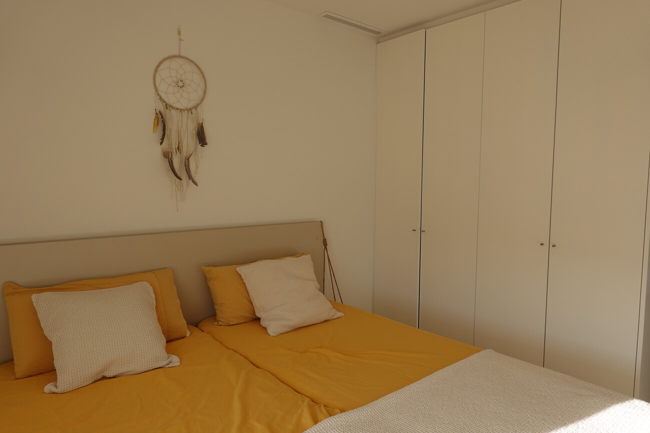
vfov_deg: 53.1
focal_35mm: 24
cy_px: 216
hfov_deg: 73.7
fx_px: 433
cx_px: 325
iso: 125
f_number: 4
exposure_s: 1/200
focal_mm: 9
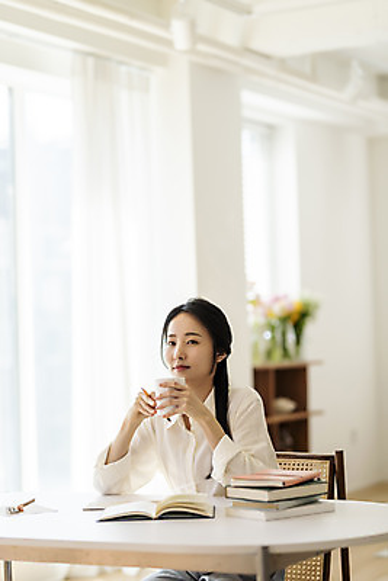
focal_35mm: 85
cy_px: 290
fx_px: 1373
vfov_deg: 23.9
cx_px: 194
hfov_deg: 16.1
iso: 125
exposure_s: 1/500
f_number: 2
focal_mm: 85
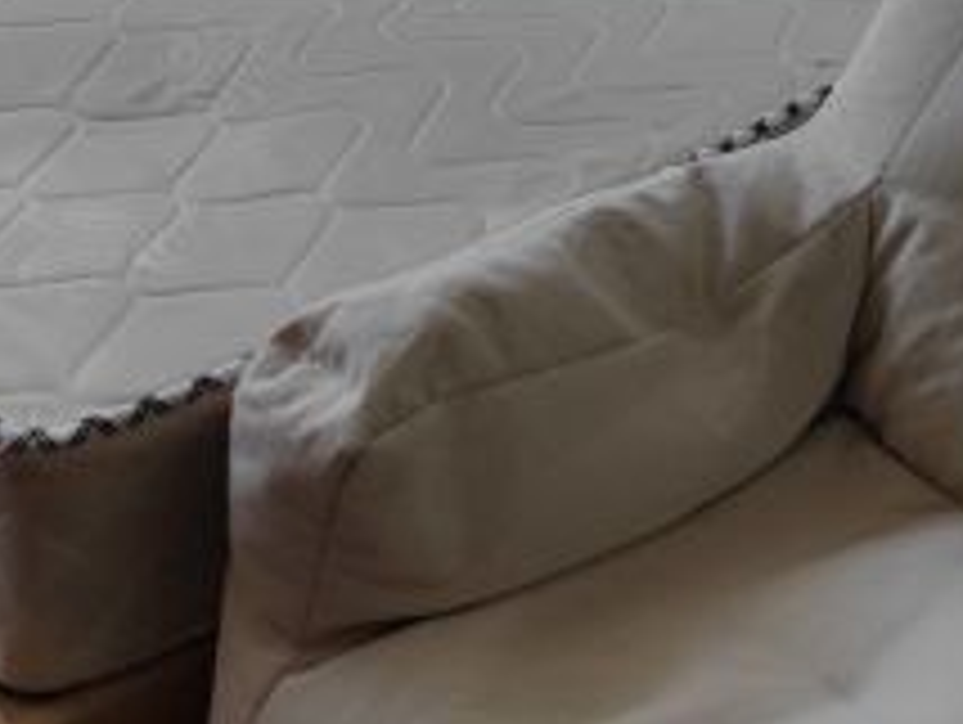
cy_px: -369
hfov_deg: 13.8
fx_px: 3955
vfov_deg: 10.1
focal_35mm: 142
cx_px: 738
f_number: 1.95
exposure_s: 1/411
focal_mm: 7.59
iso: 50
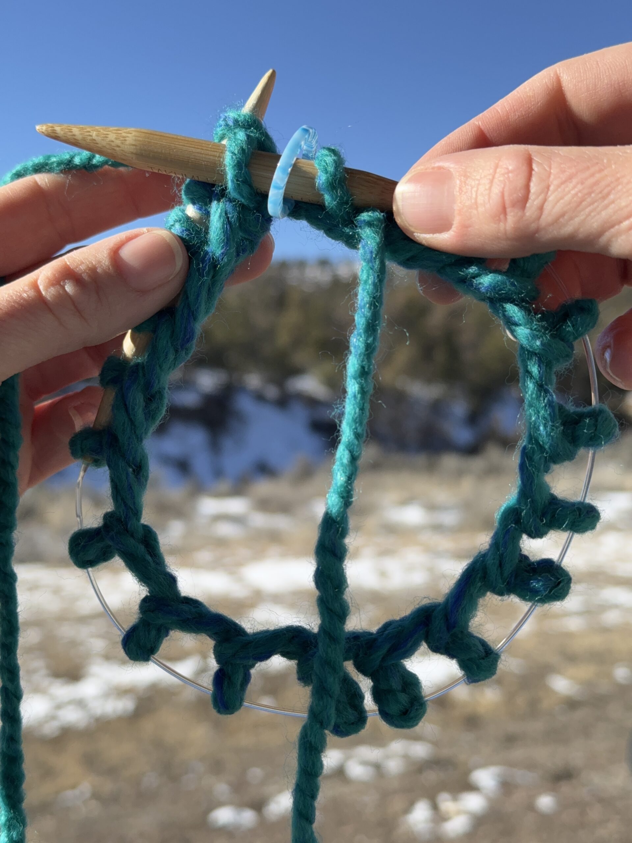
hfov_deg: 30.3
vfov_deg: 39.7
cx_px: 316
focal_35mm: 48
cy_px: 422
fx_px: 1168
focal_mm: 6.76
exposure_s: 1/3257
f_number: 1.78
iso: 64
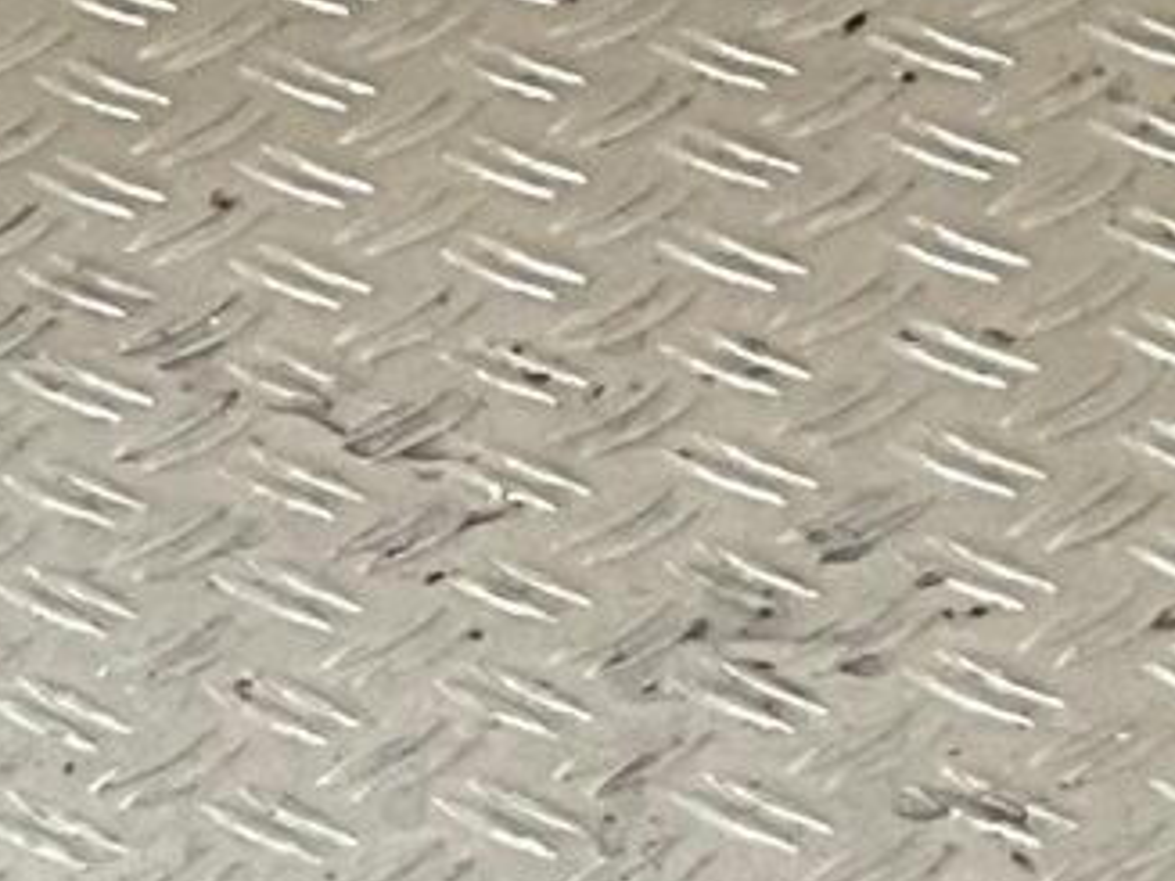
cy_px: 2747
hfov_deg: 7.4
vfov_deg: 6.0
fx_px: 7702
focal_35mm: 227
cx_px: -2645
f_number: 1.8
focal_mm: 3
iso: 40
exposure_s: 1/100
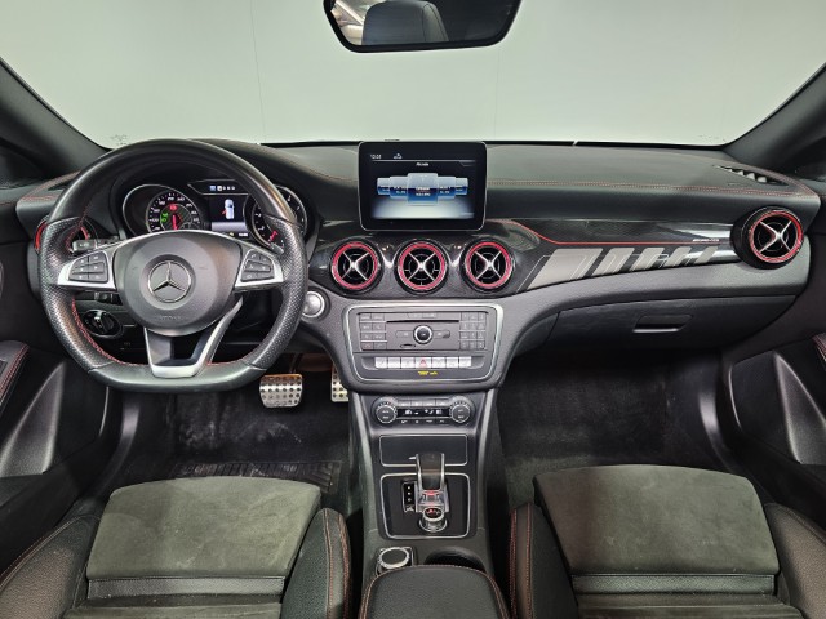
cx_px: 413
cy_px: 310
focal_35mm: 23
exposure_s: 1/50
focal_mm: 6.3
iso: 160
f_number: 1.7
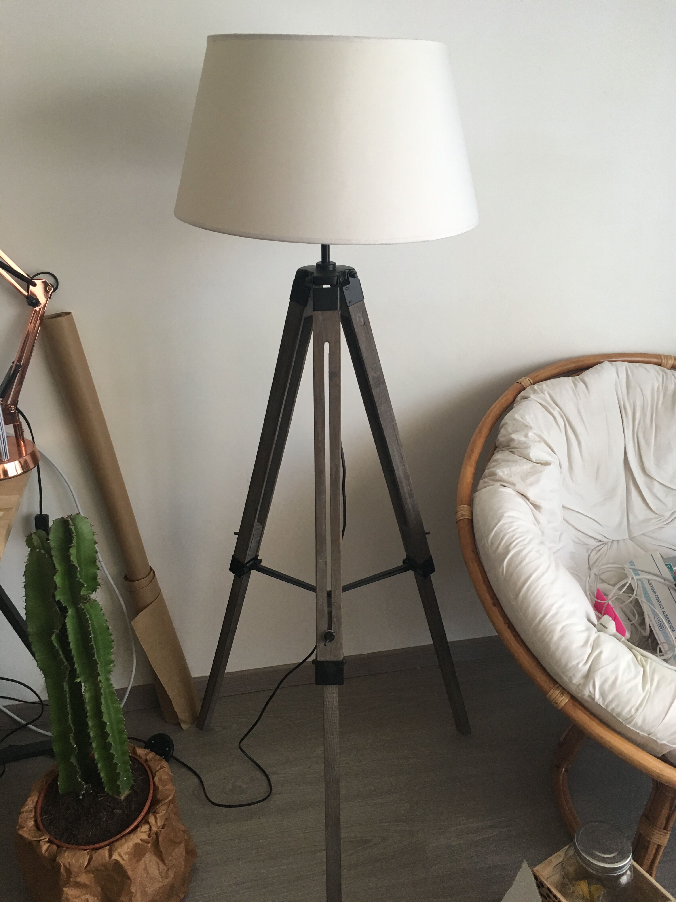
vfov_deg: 61.7
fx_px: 755
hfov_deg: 48.2
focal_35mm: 29
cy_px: 451
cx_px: 338
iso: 50
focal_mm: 4.15
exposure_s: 1/33
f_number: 2.2
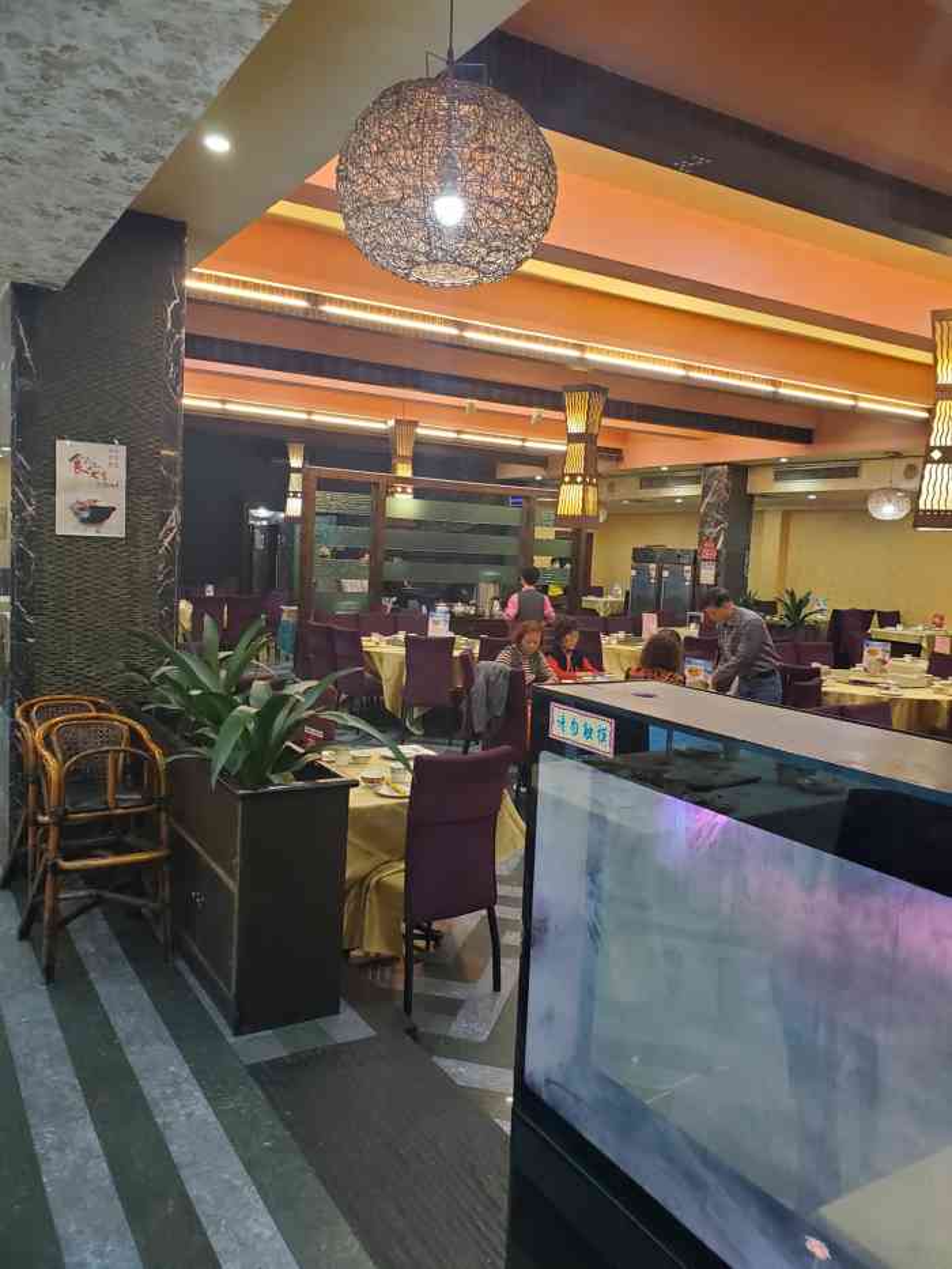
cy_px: 634
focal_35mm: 26
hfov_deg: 53.1
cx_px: 476
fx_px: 953
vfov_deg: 67.3
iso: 400
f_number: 2.4
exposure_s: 1/50
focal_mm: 4.3
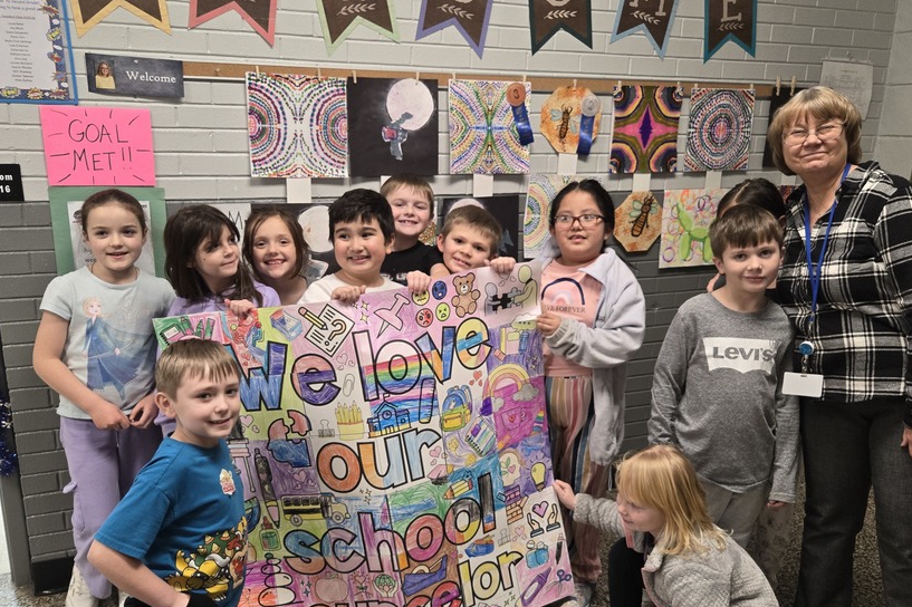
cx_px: 444
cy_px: 346
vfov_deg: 43.5
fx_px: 760
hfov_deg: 61.9
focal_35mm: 30
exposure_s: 1/120
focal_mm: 5.4
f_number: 1.8
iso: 320
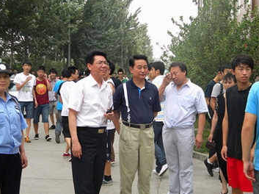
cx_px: 145
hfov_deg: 34.3
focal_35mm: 56
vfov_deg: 26.1
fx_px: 419
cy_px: 97
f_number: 3.9
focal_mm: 8.6
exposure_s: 1/583
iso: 316
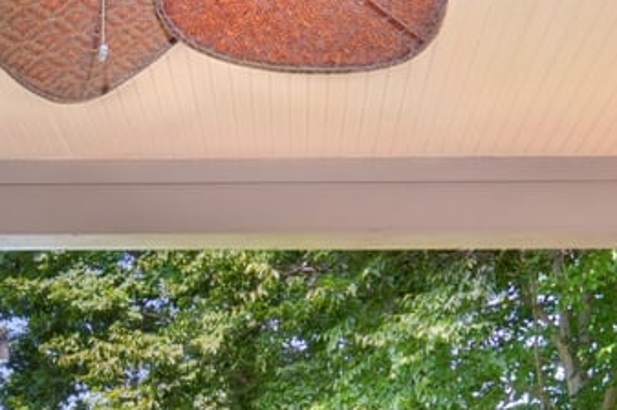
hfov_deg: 34.0
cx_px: 245
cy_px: 648
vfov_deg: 19.5
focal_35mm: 59
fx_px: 1006
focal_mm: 11
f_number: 4
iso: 100
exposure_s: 1/60
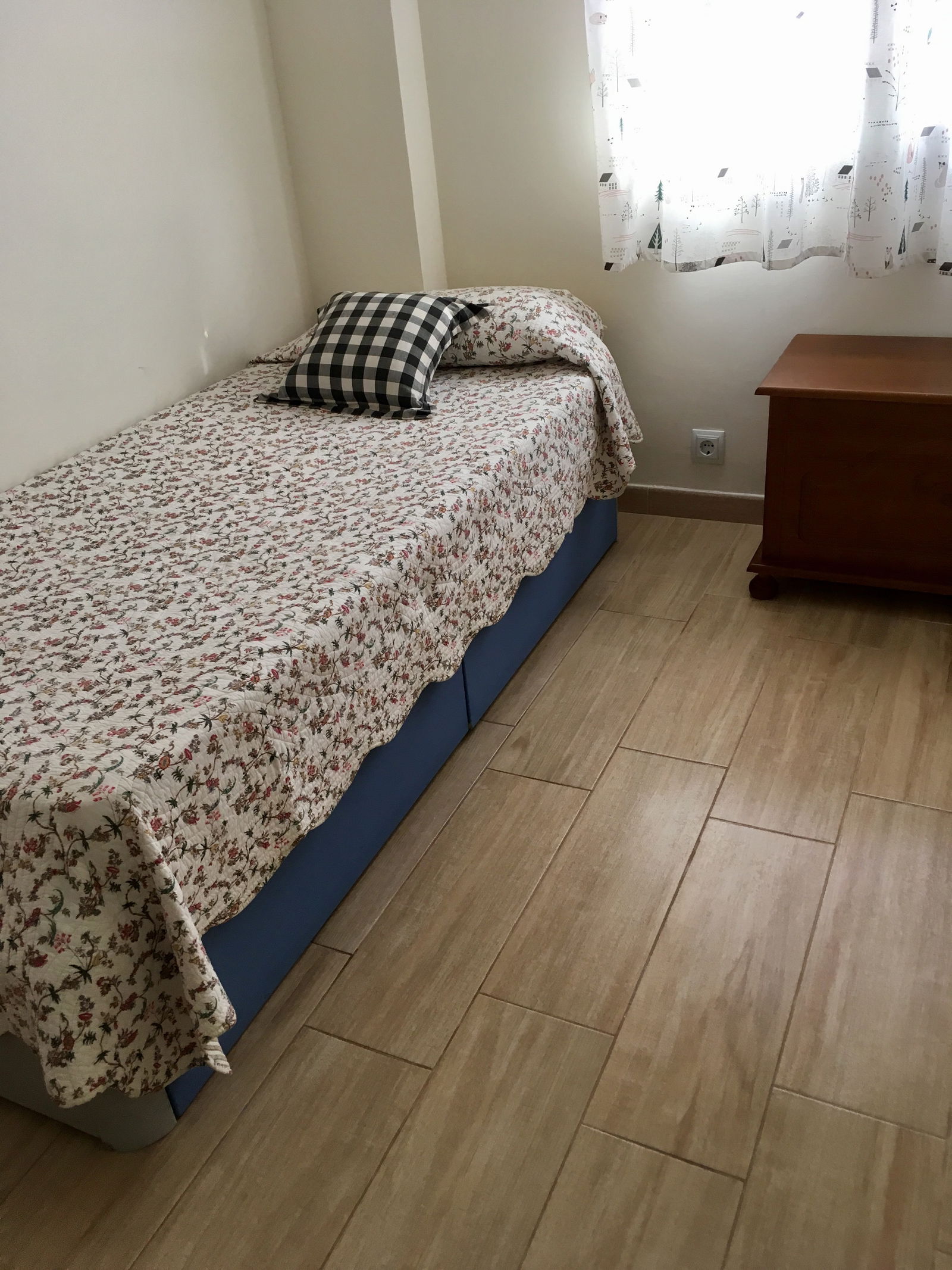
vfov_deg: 61.7
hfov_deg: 48.2
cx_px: 476
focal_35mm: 29
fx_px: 1063
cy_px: 635
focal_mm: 4.15
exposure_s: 1/33
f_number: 2.2
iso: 40
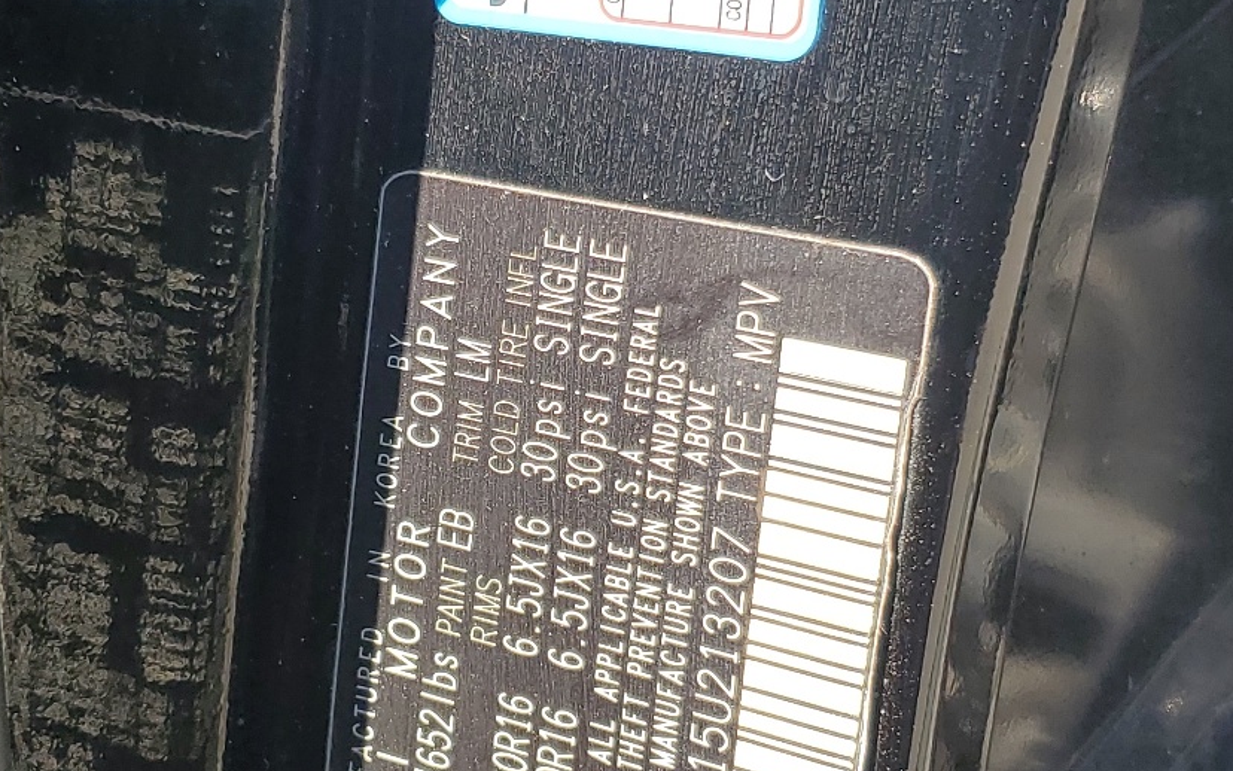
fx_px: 2386
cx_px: 465
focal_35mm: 71
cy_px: 301
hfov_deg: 28.9
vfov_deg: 18.3
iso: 50
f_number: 1.5
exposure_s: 1/769
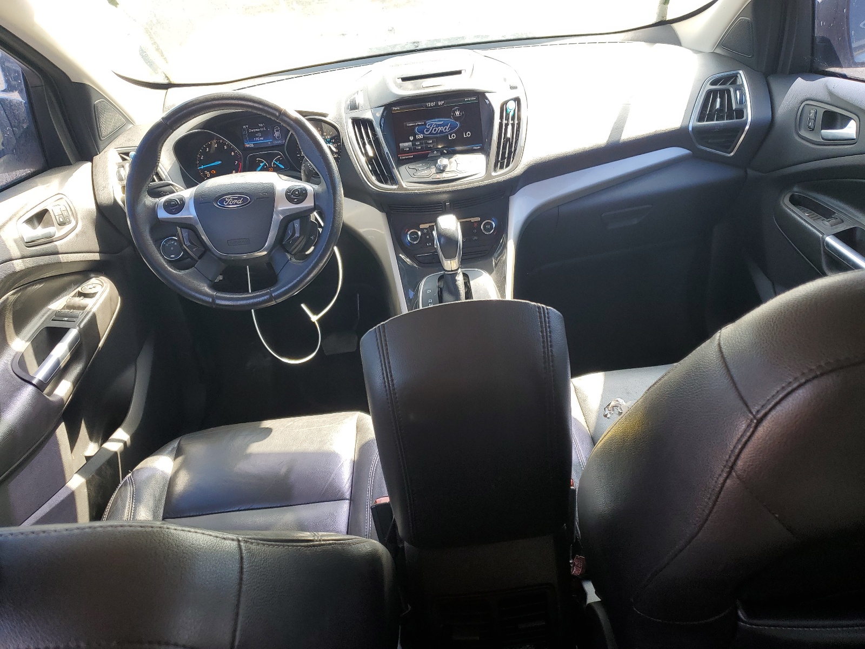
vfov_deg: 53.1
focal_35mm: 26
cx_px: 432
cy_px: 324
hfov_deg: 67.3
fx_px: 650
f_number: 1.5
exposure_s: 1/143
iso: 50
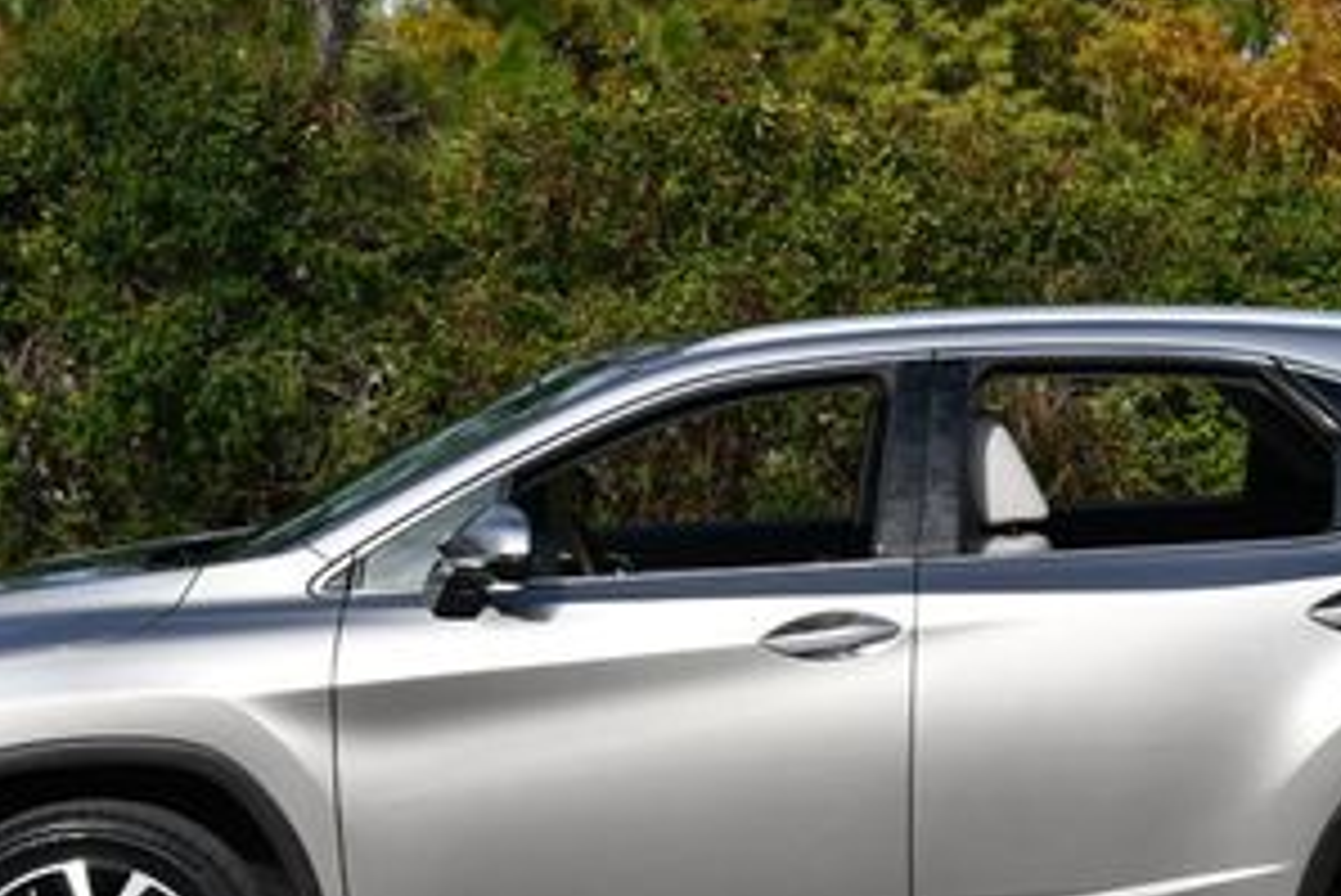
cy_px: 419
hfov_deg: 17.6
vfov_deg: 11.8
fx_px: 4323
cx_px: 788
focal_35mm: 116
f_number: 8
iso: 100
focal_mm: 27
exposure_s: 1/250
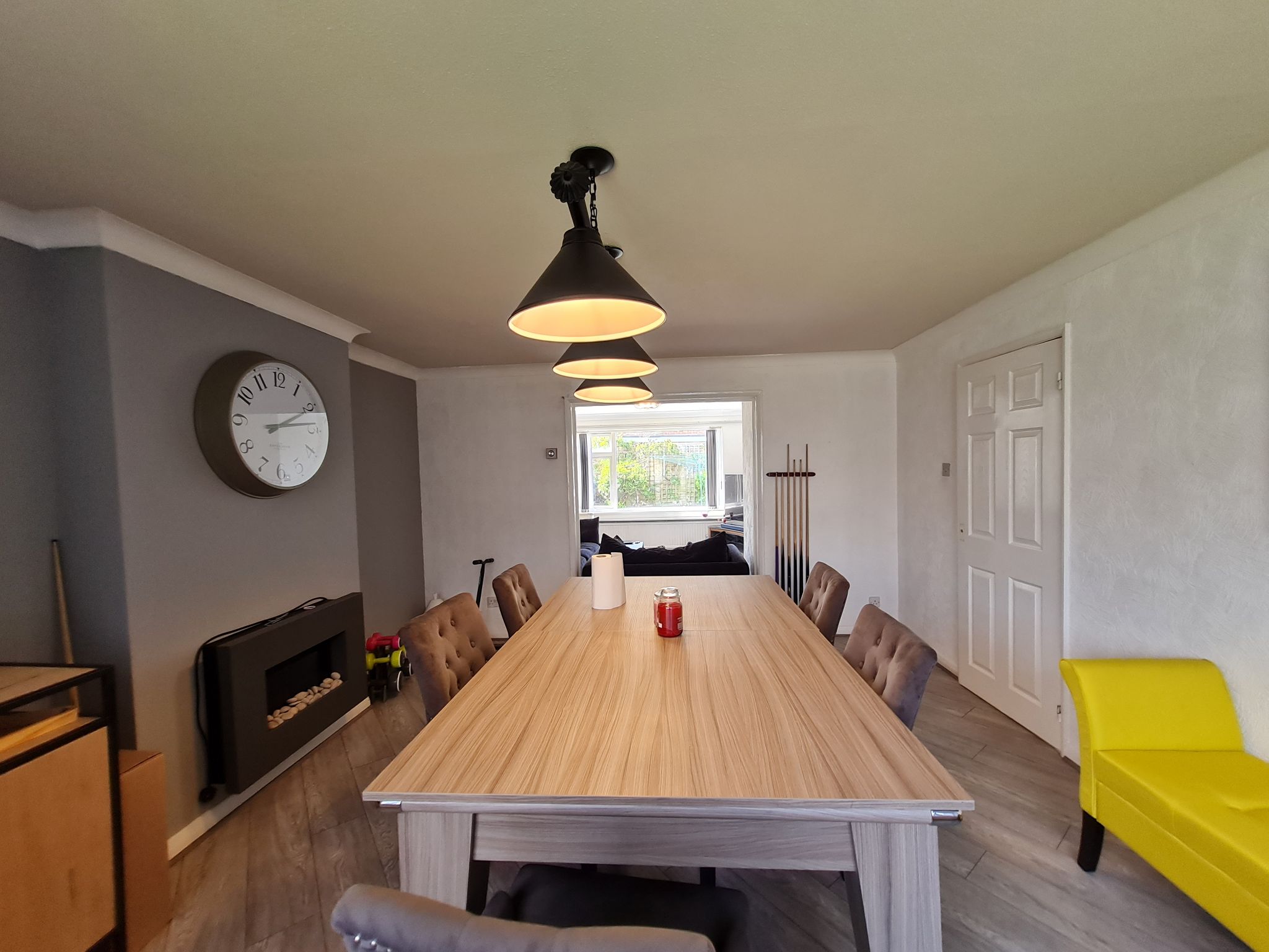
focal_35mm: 13
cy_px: 476
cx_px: 634
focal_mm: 1.74
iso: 80
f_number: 2.2
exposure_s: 1/50
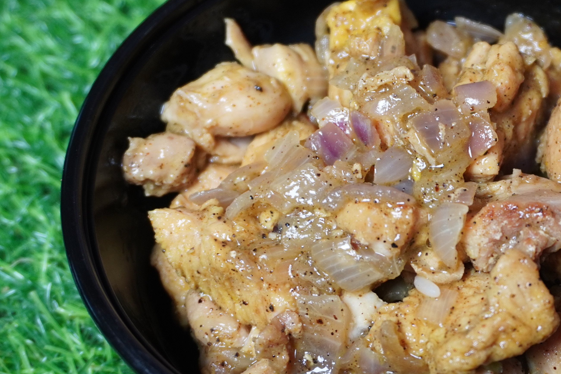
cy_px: 202
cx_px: 474
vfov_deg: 17.9
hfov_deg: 26.0
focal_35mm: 76
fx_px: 1184
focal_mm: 22
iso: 400
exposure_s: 1/160
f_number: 4
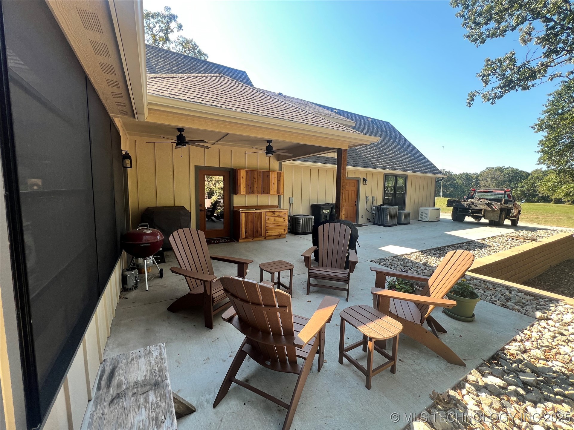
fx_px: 216
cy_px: 215
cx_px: 287
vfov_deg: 89.9
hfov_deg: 106.2
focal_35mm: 13
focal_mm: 1.57
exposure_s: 1/116
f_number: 1.8
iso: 32
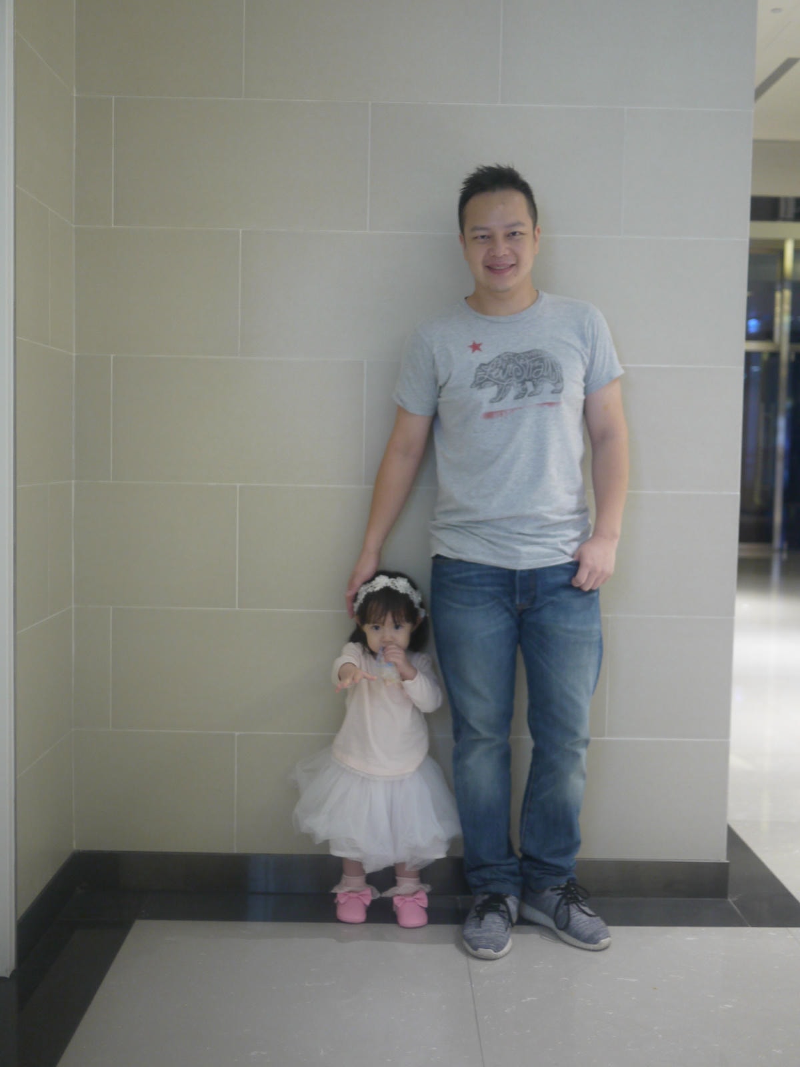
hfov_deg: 36.0
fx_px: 1233
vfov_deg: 46.8
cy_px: 534
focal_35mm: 40
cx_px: 400
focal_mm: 20
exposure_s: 1/60
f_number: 1.7
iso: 320
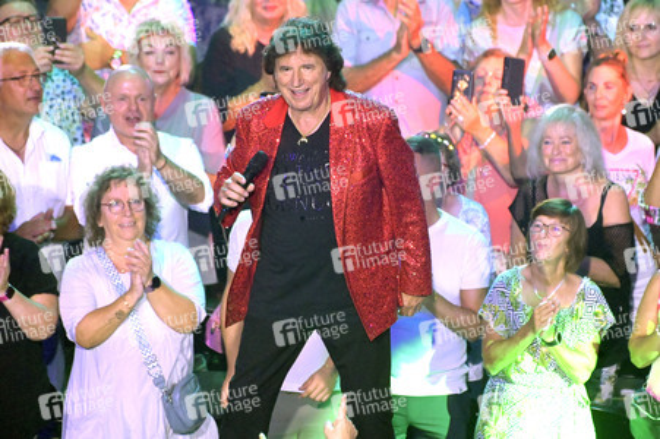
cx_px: 330
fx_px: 9160
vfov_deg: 2.7
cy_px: 220
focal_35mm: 500
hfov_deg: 4.1
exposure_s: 1/400
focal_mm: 500
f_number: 5.6
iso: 16000
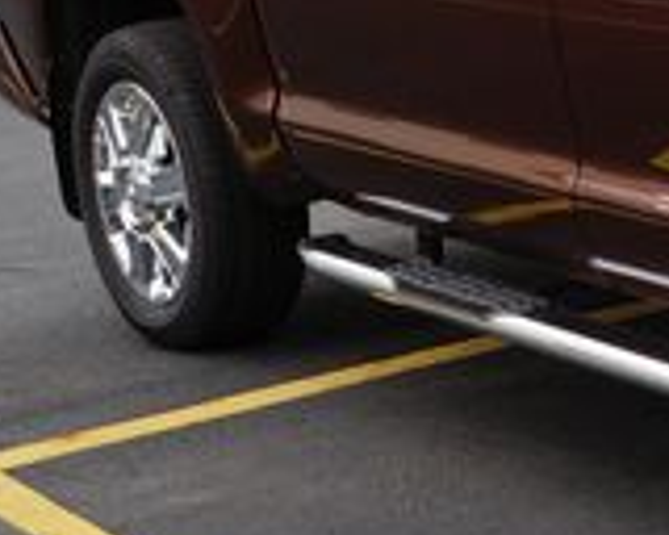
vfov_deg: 12.4
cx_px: 1171
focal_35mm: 124
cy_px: 71
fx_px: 2455
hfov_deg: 13.9
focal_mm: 22
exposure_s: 1/80
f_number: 8
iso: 200
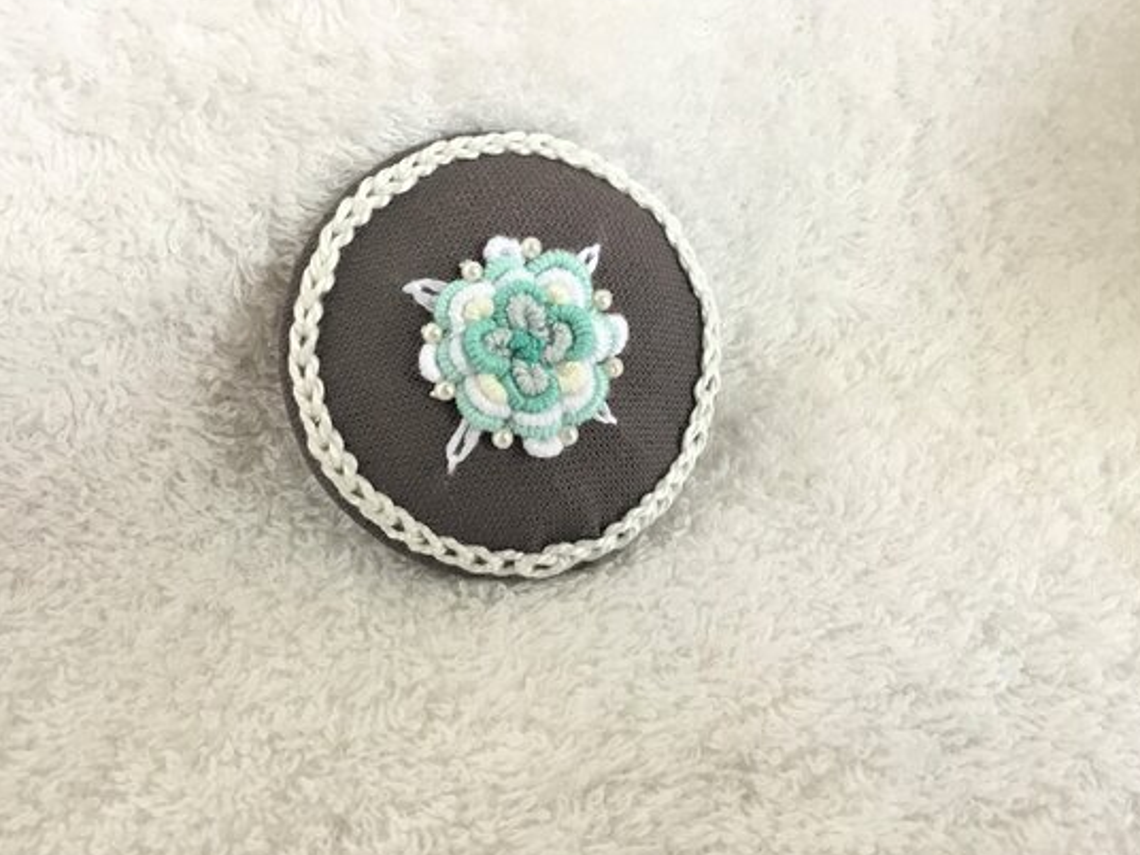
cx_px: 523
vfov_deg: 38.6
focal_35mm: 37
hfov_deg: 50.1
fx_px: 1219
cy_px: 374
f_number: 2.4
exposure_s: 1/30
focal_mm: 3.3
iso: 64
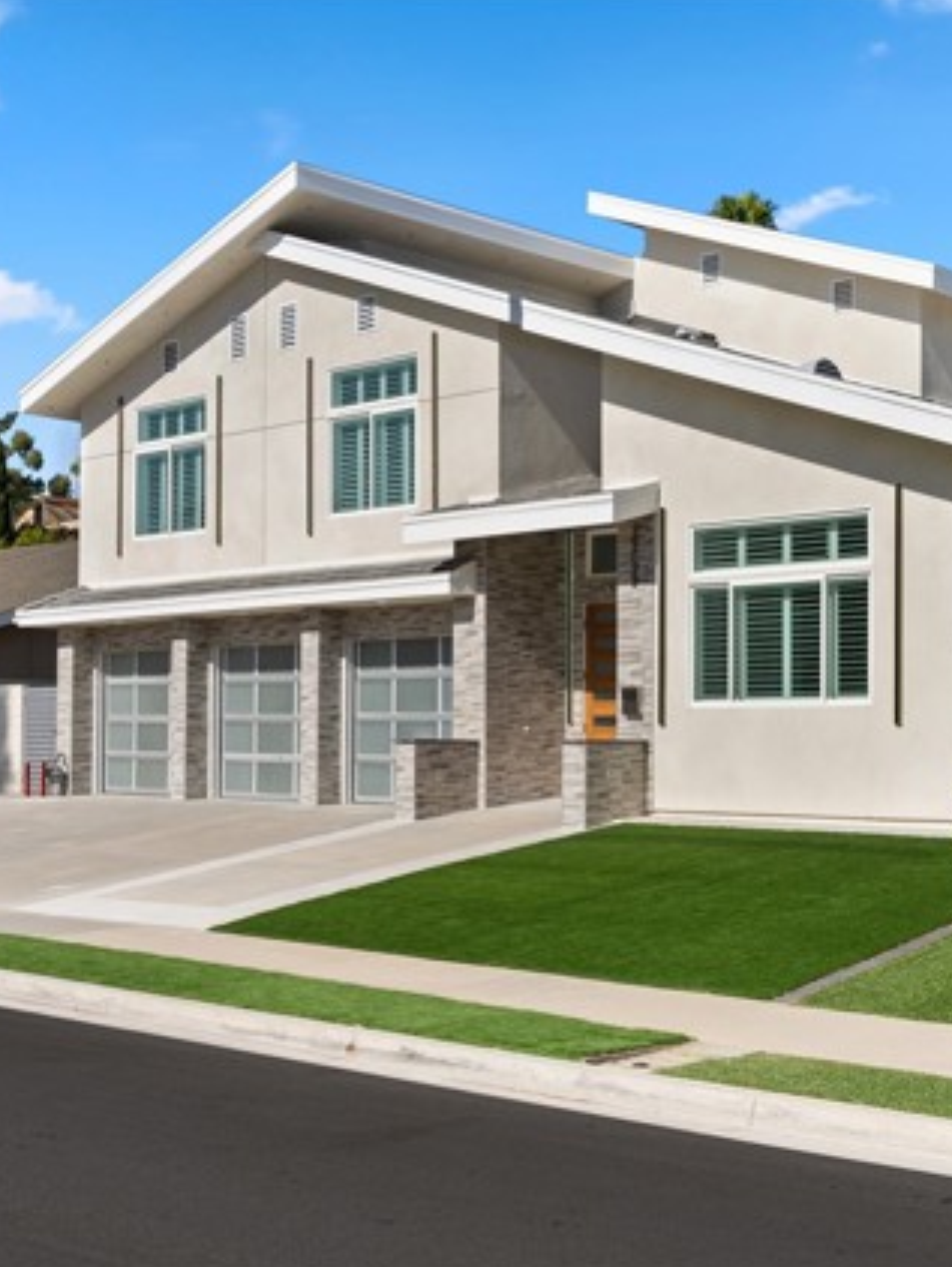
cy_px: 629
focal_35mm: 51
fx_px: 1868
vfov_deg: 37.5
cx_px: 634
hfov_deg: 28.4
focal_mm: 35
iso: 640
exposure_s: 1/640
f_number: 9
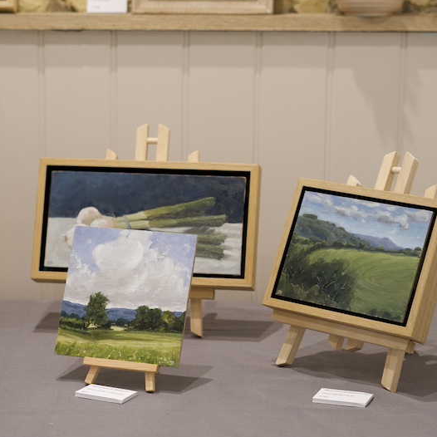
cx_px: 220
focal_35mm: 97
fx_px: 1385
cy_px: 263
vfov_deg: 17.9
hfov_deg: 17.9
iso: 1250
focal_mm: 50
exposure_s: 1/160
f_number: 2.8
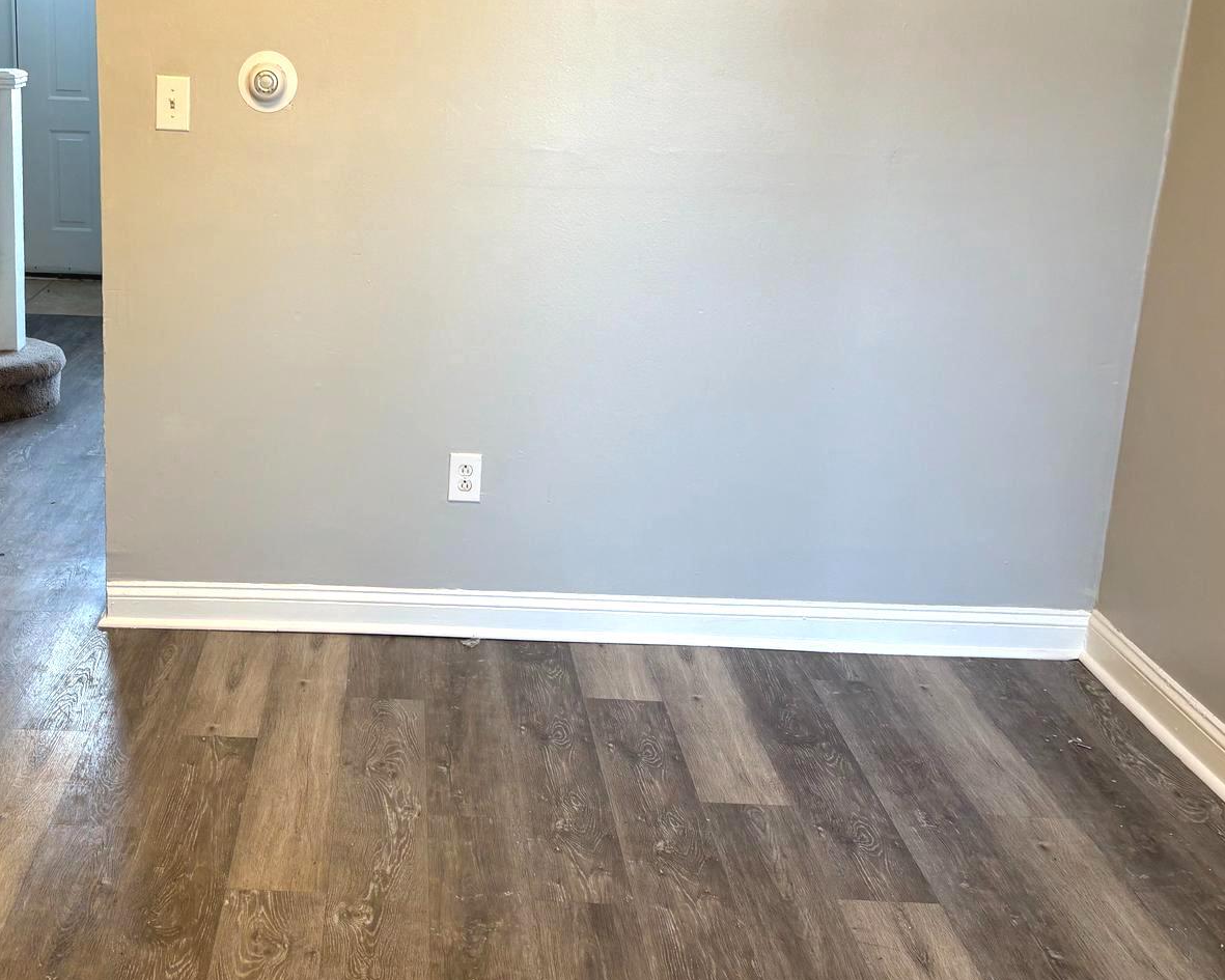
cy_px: 413
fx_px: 1595
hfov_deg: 40.9
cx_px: 313
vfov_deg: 34.1
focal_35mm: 44
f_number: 1.6
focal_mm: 5.96
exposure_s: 1/60
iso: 100
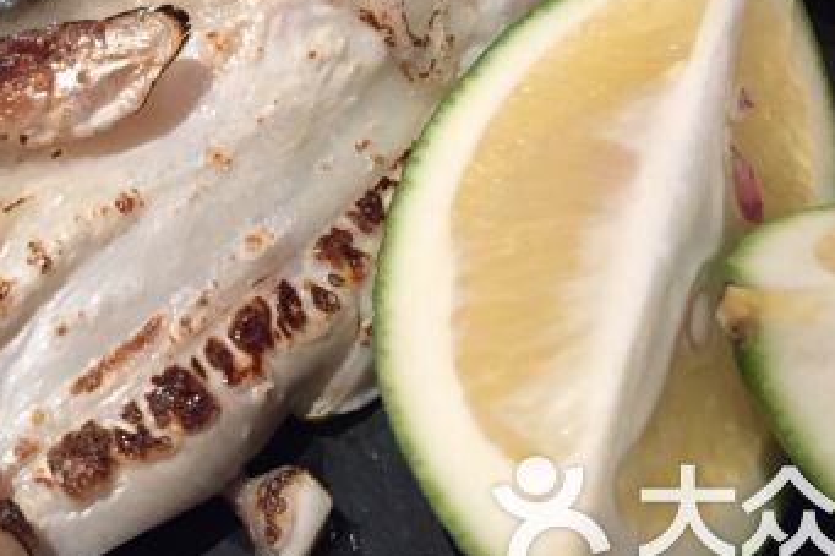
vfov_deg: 21.1
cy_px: -1
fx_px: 1437
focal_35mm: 62
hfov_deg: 32.0
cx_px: 250
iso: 160
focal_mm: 4.15
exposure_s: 1/30
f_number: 2.2
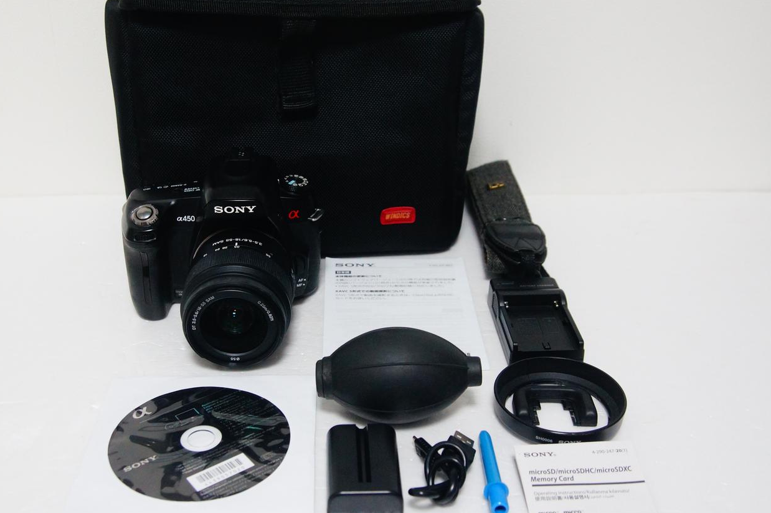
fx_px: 899
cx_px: 333
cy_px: 246
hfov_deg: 46.3
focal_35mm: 42
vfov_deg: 31.8
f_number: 4
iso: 1600
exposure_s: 1/60
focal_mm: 24
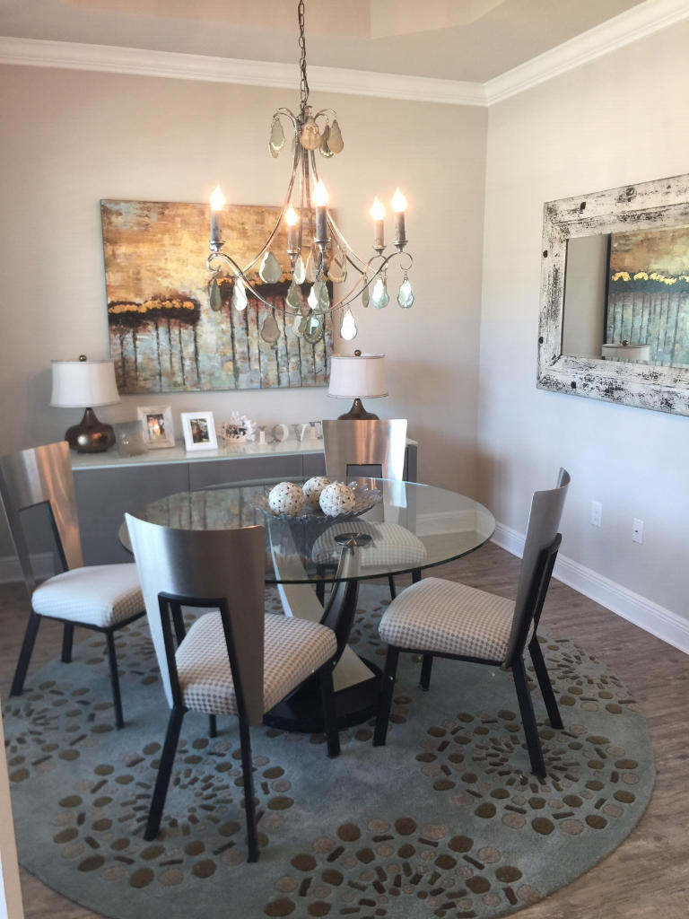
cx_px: 344
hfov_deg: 48.2
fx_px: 770
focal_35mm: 29
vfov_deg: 61.7
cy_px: 460
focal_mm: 4.15
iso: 32
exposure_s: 1/15
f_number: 2.2
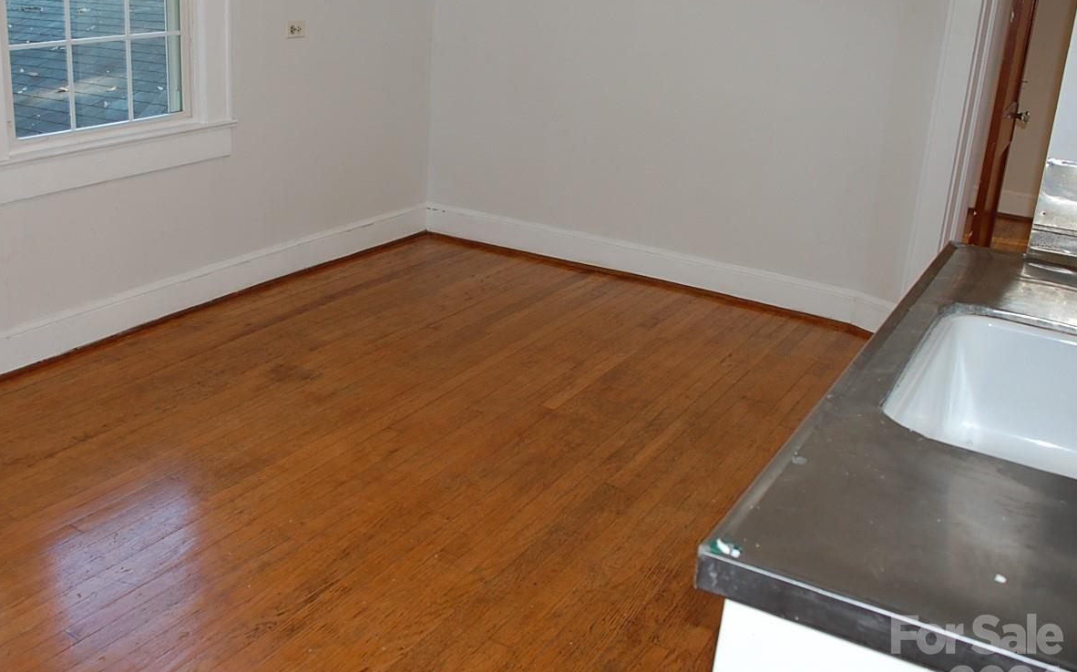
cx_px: 426
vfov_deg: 36.2
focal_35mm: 35
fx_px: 1027
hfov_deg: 54.9
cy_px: 286
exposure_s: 1/60
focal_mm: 18
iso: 400
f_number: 3.5
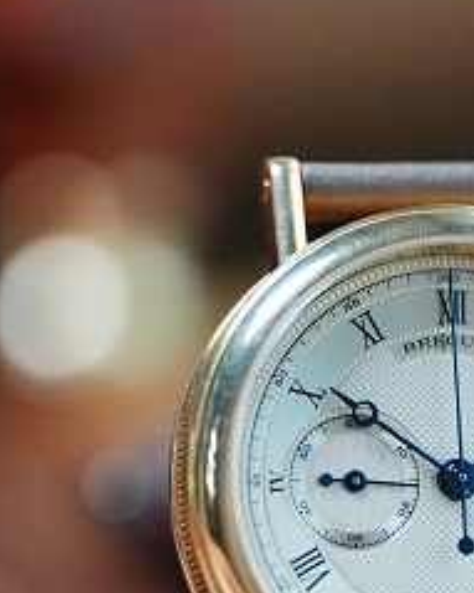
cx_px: 458
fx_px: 4562
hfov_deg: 5.9
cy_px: 473
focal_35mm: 260
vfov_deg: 7.4
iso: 5000
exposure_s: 1/250
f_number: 2.8
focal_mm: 105
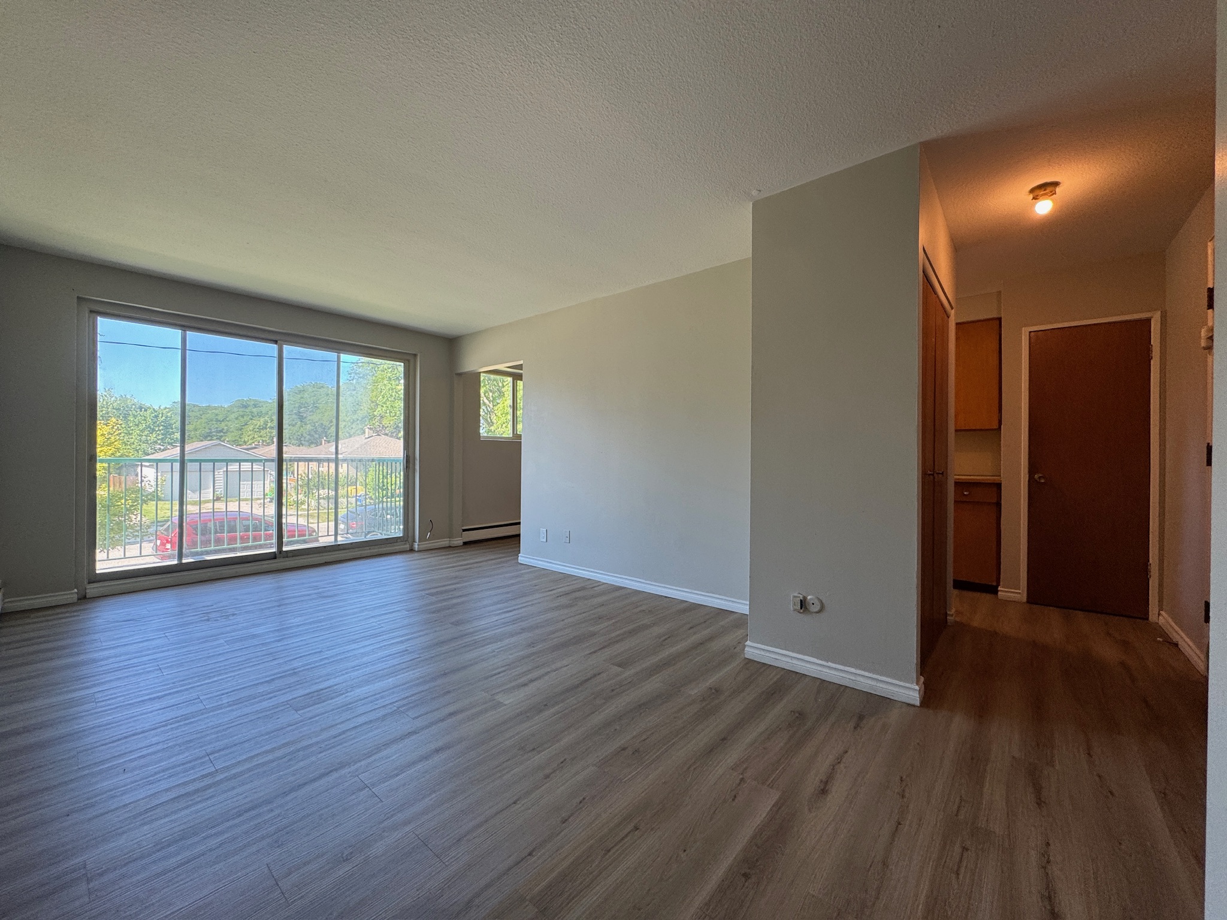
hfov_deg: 102.1
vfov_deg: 85.7
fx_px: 496
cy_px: 460
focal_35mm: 14
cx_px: 614
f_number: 2.2
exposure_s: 1/99
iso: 100
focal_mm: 2.22
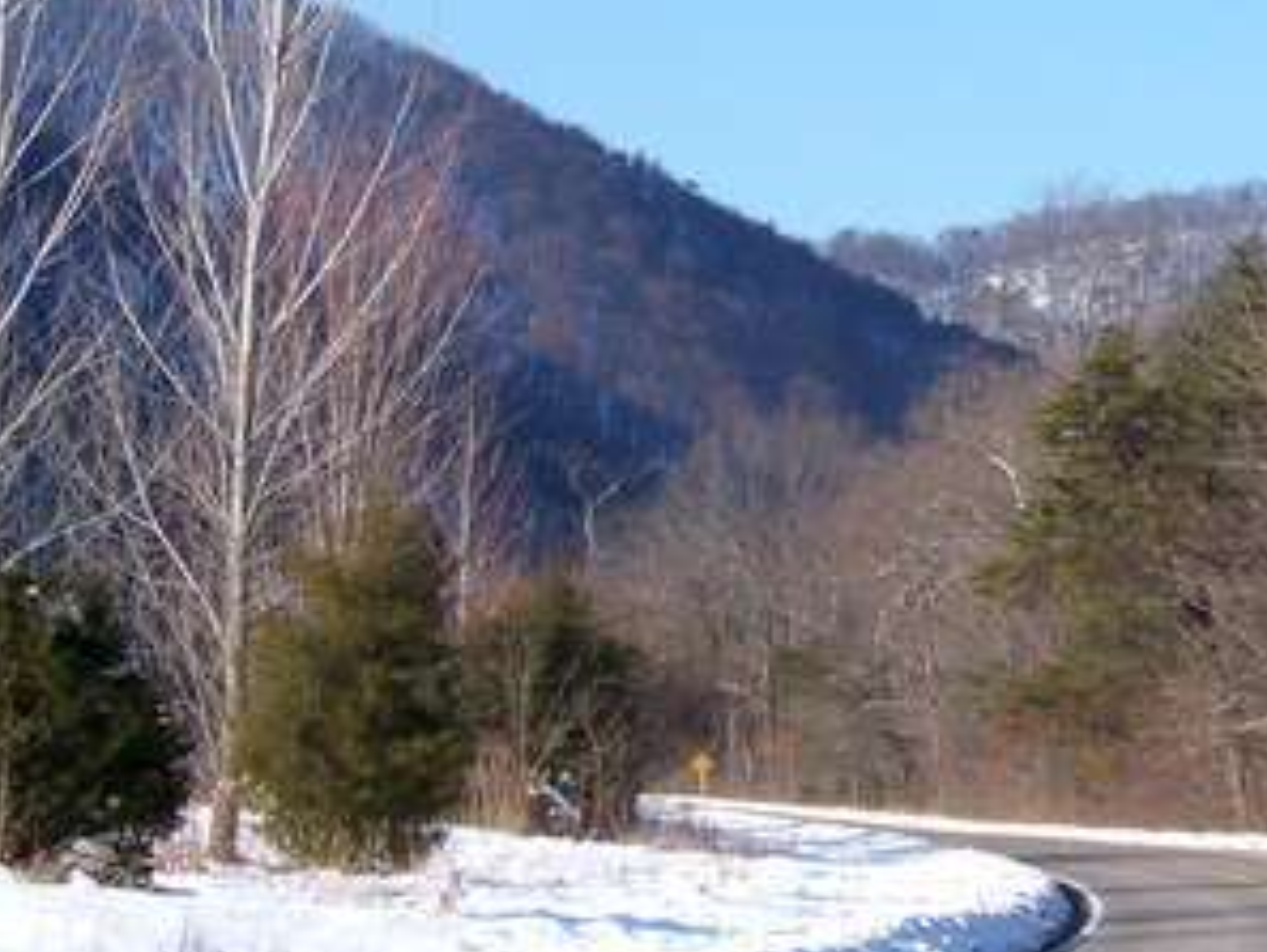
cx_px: 1280
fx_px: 6115
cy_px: 423
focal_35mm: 167
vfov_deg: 8.9
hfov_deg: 11.7
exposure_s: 1/640
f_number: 3.2
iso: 64
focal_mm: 10.5
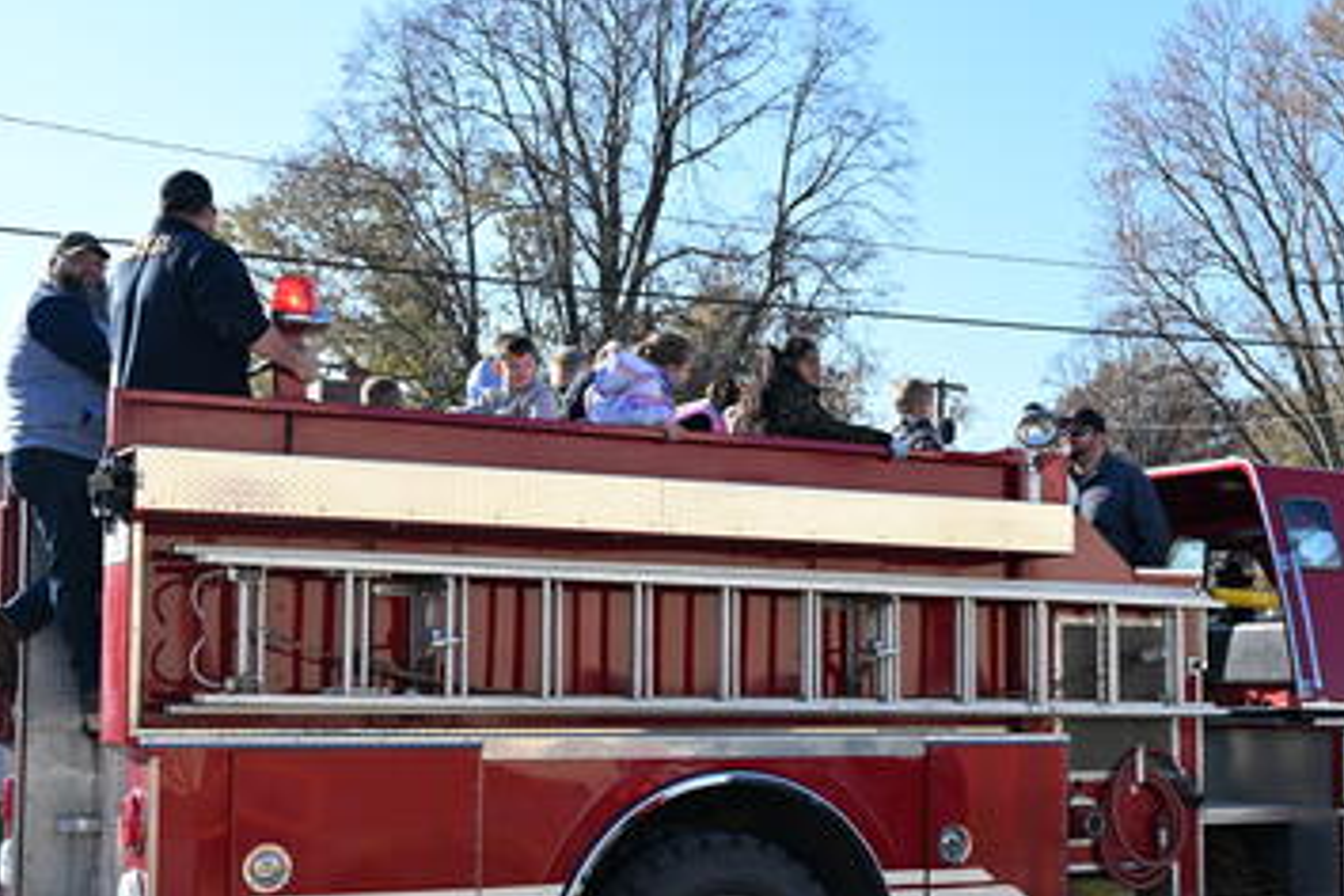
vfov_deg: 23.7
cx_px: 847
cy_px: 566
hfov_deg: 34.9
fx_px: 2128
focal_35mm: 57
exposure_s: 1/250
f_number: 5.6
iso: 100
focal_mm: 28
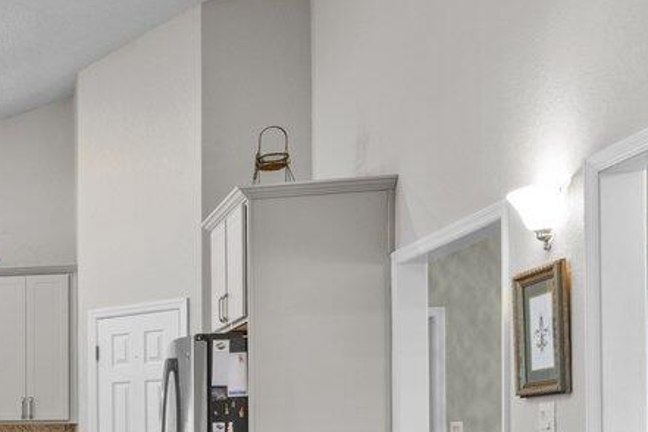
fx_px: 1170
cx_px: -420
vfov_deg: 20.3
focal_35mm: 65
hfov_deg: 22.6
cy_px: 434
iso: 100
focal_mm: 14
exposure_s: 4
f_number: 9
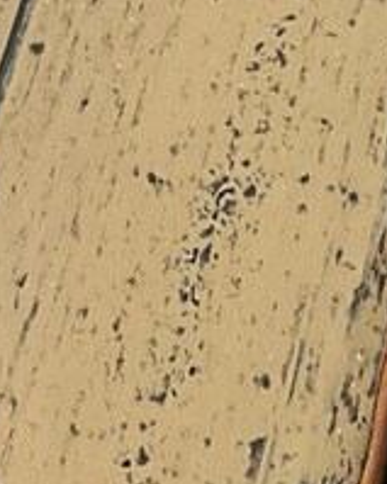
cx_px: -276
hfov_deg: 7.9
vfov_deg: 9.5
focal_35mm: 190
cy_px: -499
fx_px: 2722
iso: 50
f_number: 1.8
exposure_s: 1/120
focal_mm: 3
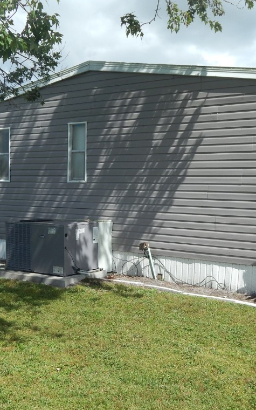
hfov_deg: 31.9
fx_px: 447
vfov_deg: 49.3
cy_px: 203
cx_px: 158
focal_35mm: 40
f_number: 6.3
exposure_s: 1/400
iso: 125
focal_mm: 5.1
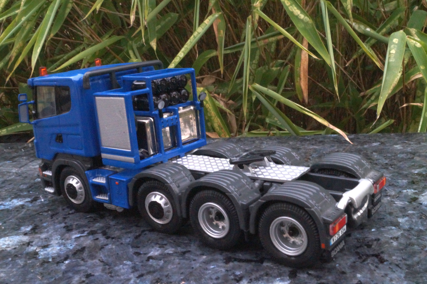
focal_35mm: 39
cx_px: 214
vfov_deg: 34.2
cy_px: 142
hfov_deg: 49.6
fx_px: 462
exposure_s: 1/25
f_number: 25
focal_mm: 26
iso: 3200
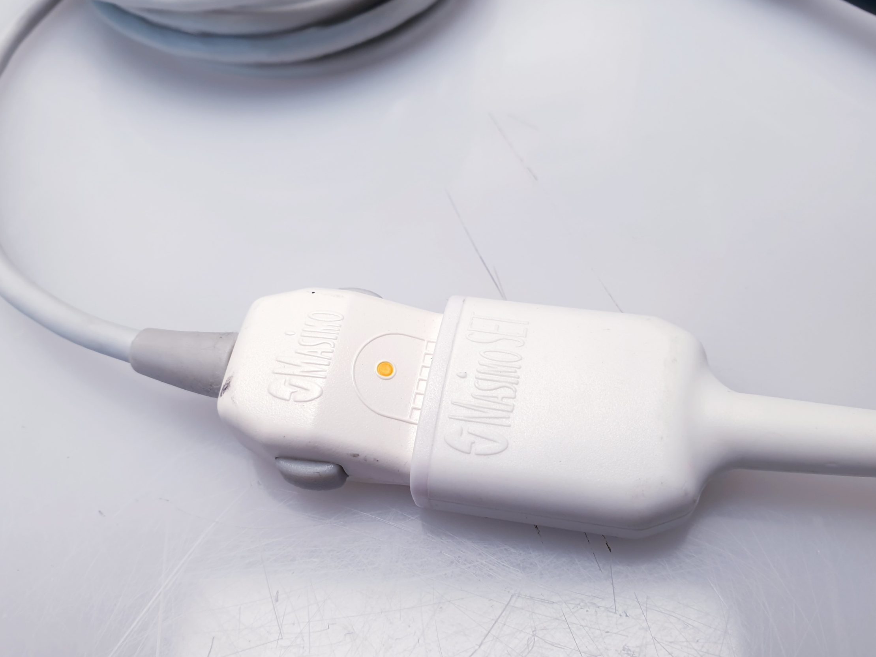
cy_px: 339
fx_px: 759
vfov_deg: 46.8
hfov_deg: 59.9
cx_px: 455
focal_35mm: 30
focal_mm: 4.3
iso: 64
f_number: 2.4
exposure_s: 1/50
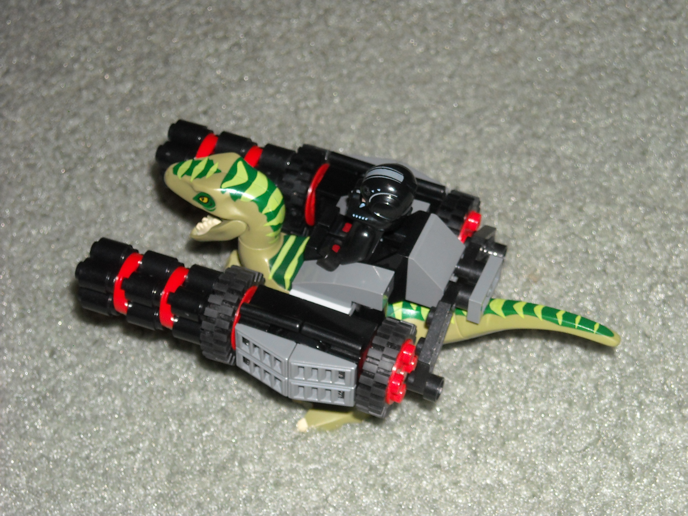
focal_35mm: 105
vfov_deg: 14.1
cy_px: 258
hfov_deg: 18.7
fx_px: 2087
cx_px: 344
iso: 200
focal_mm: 17.1
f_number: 4.7
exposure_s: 1/125
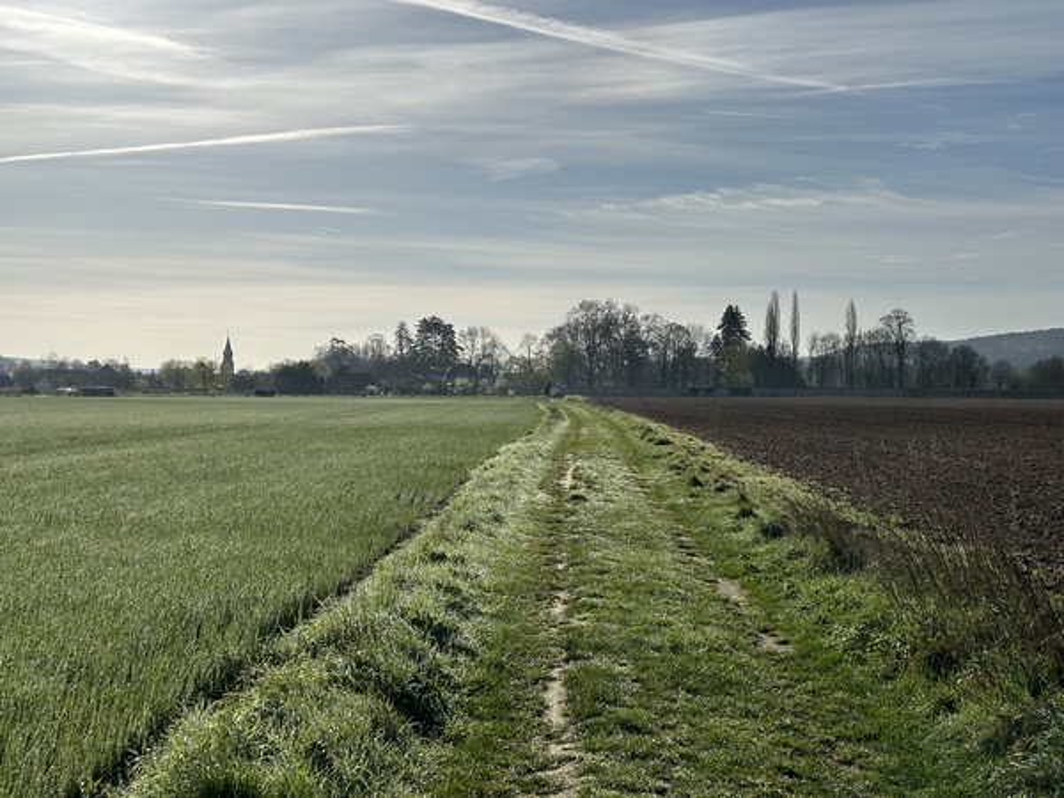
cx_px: 532
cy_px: 399
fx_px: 1475
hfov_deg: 39.7
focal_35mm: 48
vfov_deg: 30.3
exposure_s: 1/13699
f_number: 1.78
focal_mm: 6.86
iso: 64
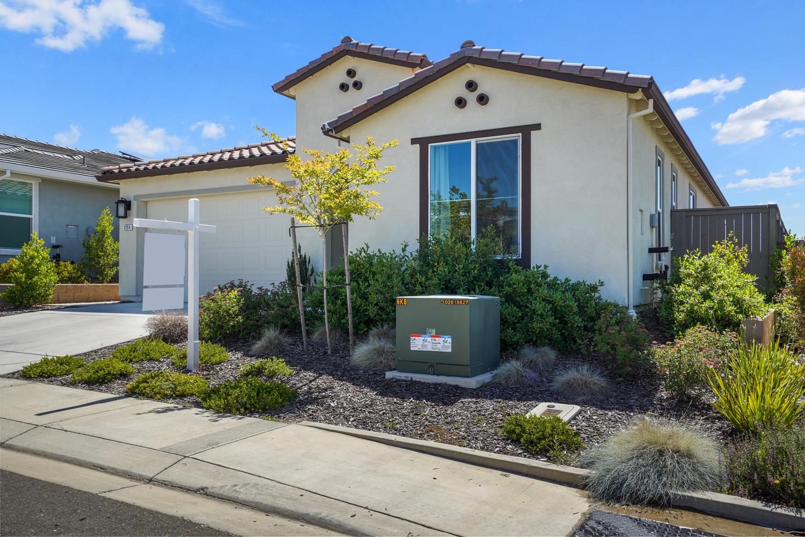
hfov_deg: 61.9
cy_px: 268
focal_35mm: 30
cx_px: 402
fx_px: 671
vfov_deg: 43.6
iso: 400
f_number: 8
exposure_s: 1/500
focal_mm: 30
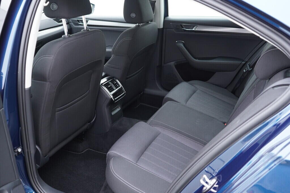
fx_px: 290
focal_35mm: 36
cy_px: 96
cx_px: 145
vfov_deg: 36.9
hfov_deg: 53.1
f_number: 2.8
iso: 500
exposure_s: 1/40
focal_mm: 24
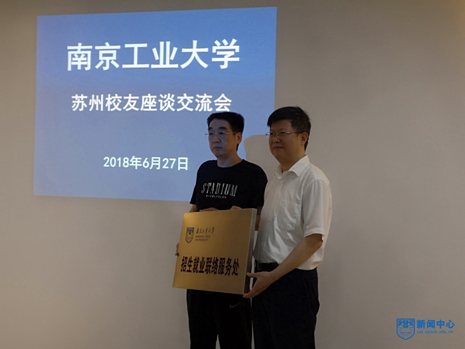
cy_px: 174
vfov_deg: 31.5
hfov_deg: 41.2
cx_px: 232
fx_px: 618
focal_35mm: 46
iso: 100
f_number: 1.8
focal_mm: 3.95
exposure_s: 1/50
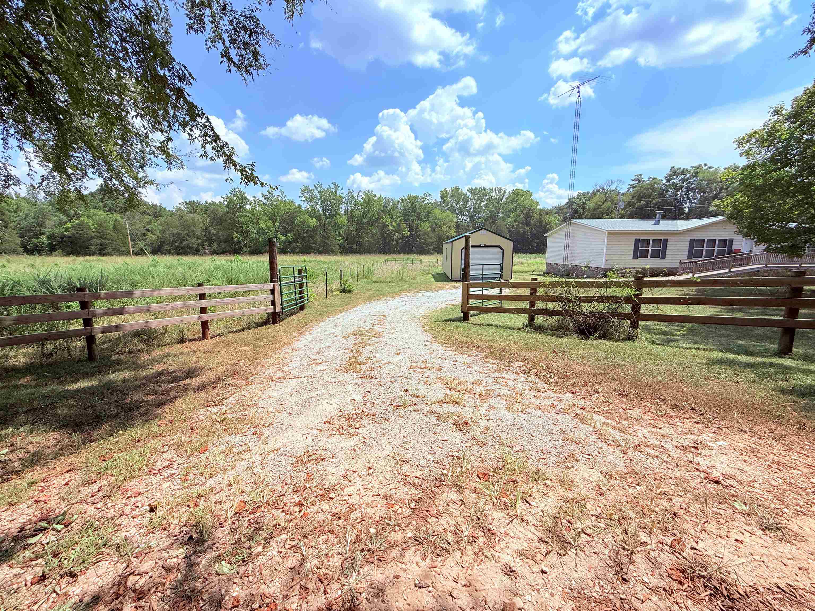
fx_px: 330
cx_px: 408
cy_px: 306
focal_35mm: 14
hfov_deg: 102.1
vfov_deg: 85.7
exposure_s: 1/2611
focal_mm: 2.22
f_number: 2.2
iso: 50
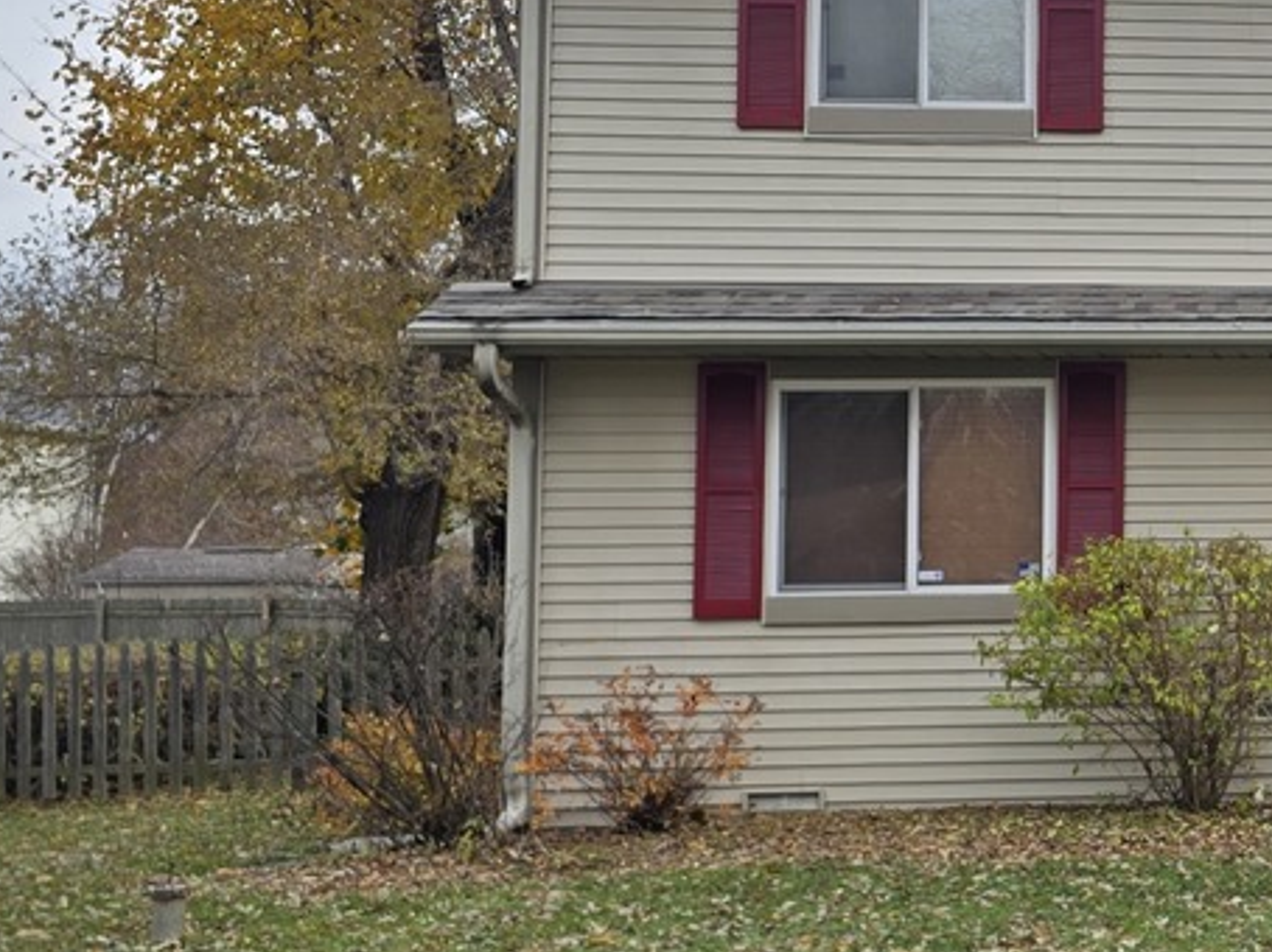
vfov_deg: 20.1
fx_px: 2681
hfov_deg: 22.8
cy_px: 409
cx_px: 1796
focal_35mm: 73
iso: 12
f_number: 1.7
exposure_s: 1/360
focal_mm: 6.3
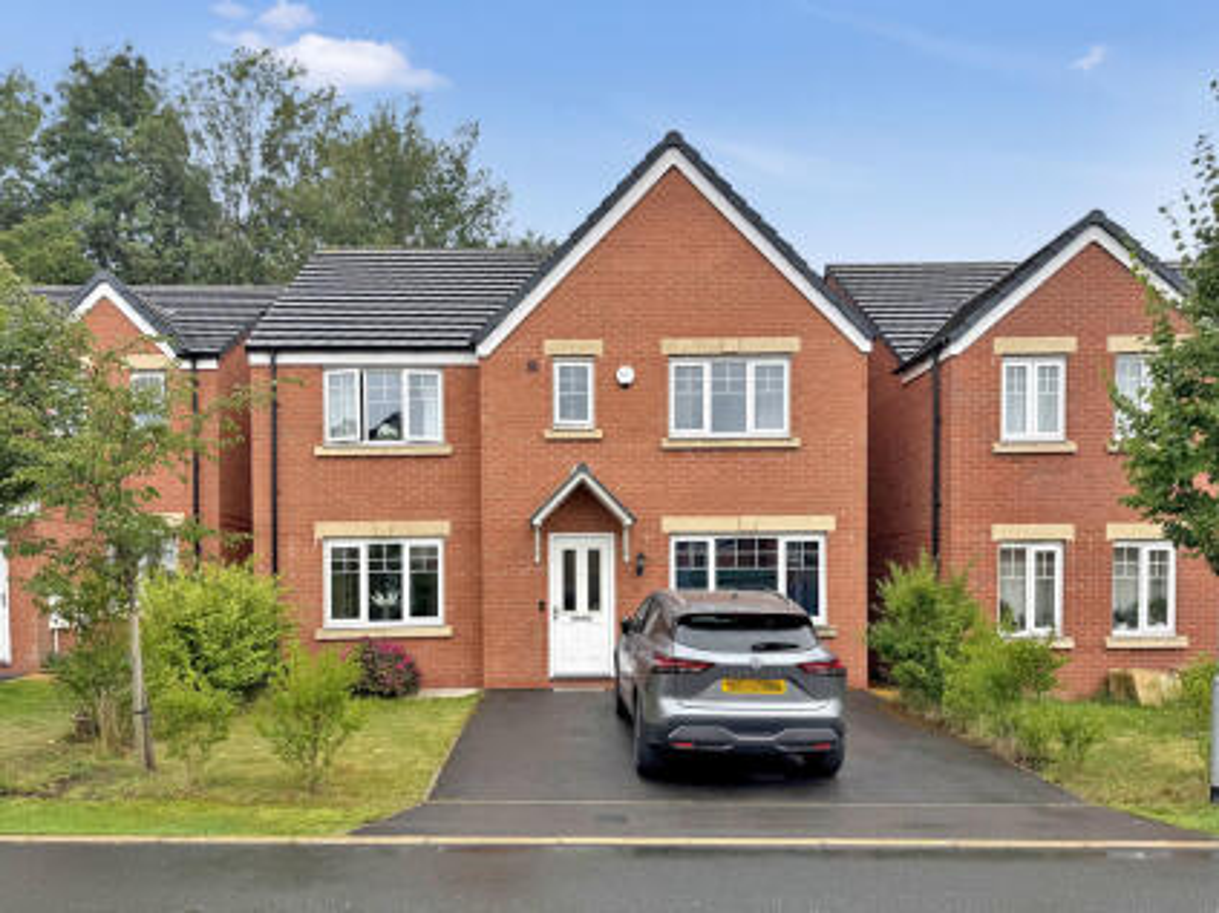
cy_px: 456
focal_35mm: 24
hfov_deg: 71.6
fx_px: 845
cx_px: 610
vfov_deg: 56.8
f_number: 1.78
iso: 80
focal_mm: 6.76
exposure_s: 1/864
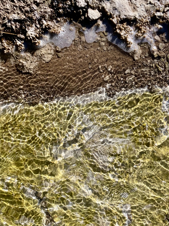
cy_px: 124
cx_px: 95
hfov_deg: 45.3
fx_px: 202
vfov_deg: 58.3
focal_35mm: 31
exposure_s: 1/2564
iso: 32
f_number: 1.6
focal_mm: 4.2
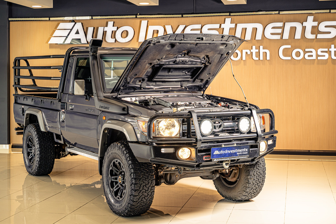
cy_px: 112
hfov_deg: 33.4
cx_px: 168
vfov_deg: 22.6
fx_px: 560
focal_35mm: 60
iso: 250
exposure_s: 1/200
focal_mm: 60
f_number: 2.8
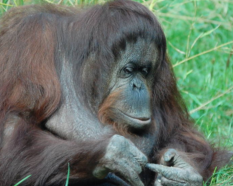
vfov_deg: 3.5
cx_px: 111
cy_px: 84
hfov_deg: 4.4
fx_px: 3041
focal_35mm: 441
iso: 800
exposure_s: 1/250
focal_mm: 135
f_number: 5
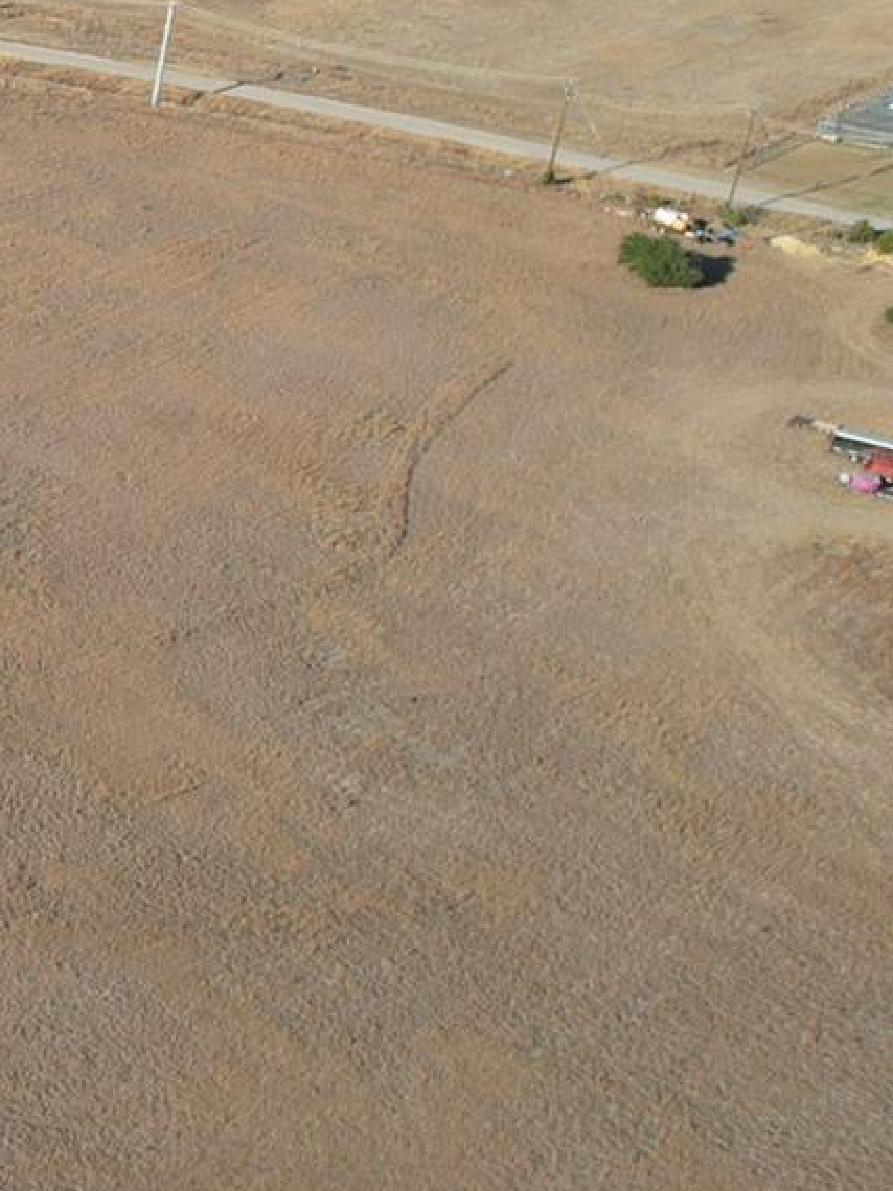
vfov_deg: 25.5
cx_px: -1226
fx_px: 2616
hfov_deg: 13.9
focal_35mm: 76
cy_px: 369
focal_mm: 8.38
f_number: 2.8
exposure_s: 1/1250
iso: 110
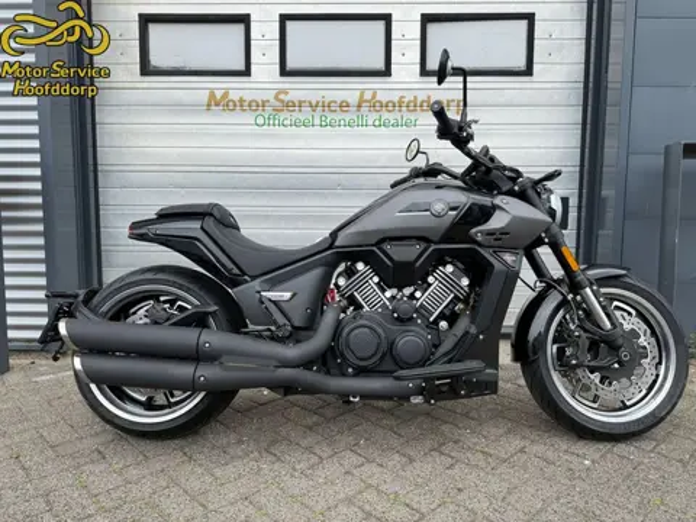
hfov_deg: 71.6
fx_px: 483
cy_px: 261
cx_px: 348
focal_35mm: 24
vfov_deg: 56.8
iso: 100
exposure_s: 1/1292
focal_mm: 6.76
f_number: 1.78
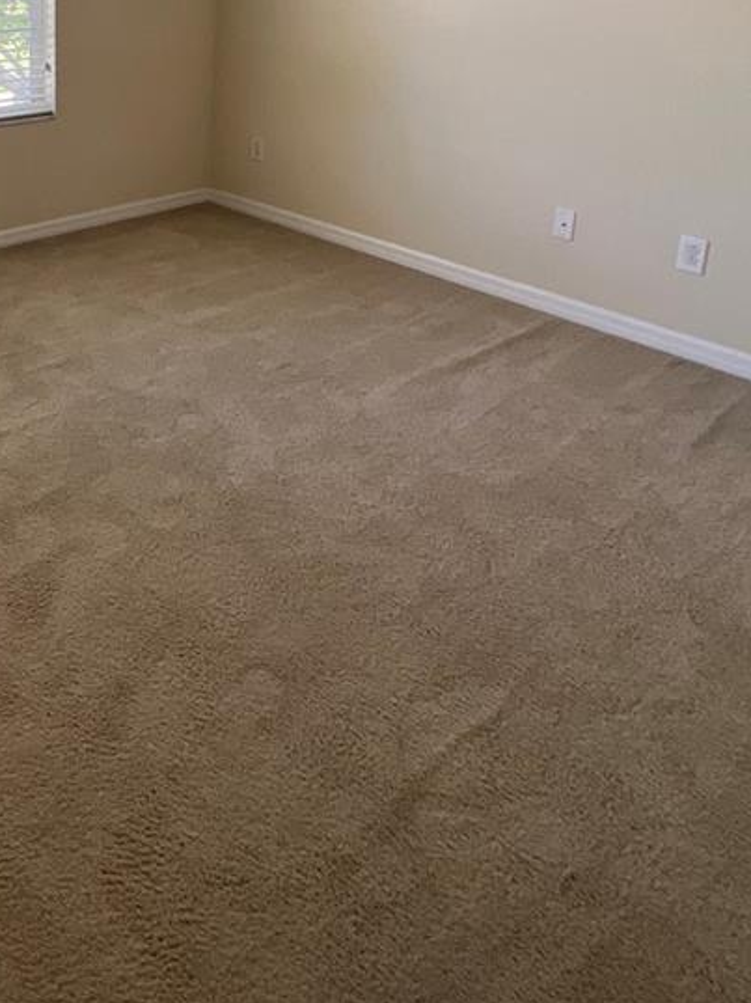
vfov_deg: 56.8
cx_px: 71
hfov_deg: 43.8
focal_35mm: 29
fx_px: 840
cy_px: 190
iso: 125
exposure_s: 1/99
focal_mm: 1.57
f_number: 1.8
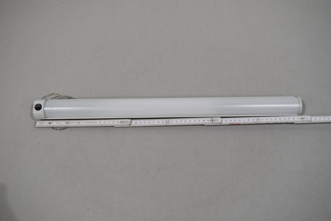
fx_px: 331
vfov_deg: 36.9
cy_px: 110
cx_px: 166
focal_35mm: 36
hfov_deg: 53.1
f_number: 5.6
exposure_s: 1/125
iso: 360
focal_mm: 24
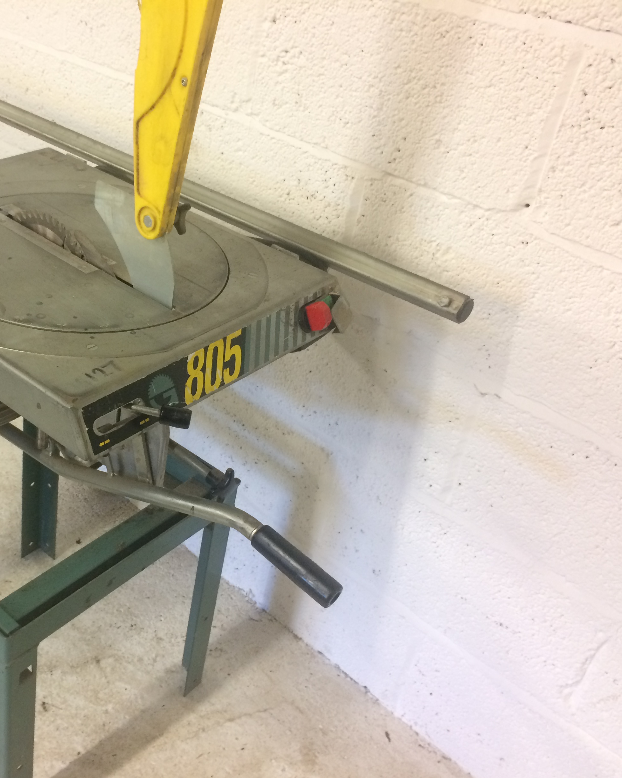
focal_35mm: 38
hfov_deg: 37.8
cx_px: 127
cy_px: 391
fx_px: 874
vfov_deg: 47.9
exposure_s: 1/33
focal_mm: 4.15
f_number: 2.2
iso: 250
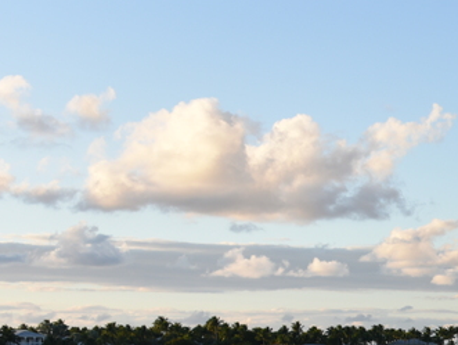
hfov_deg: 17.1
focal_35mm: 104
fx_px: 1378
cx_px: 689
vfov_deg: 14.0
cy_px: 349
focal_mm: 28
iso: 100
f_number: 6.3
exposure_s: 1/125
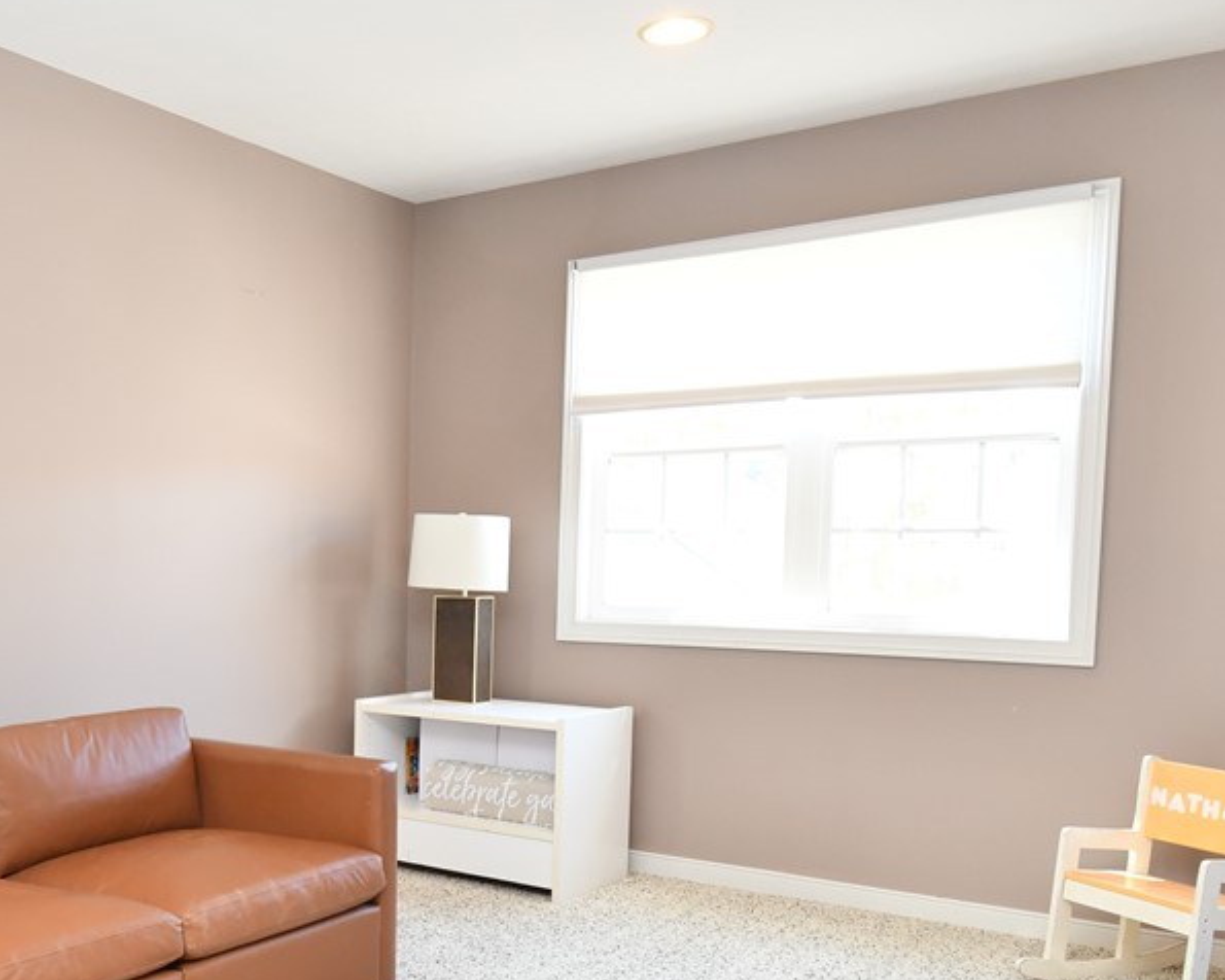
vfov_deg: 40.7
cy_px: 651
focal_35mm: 36
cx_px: 253
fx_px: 1305
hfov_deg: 47.6
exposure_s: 1/30
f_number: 8
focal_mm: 14
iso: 1000
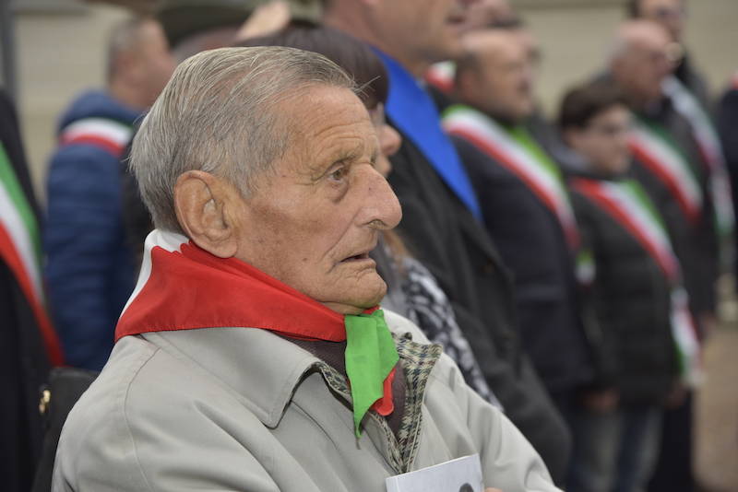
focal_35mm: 105
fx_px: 2153
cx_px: 369
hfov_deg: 19.4
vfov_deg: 13.1
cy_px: 246
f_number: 5.6
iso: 400
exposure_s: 1/125
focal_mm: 105
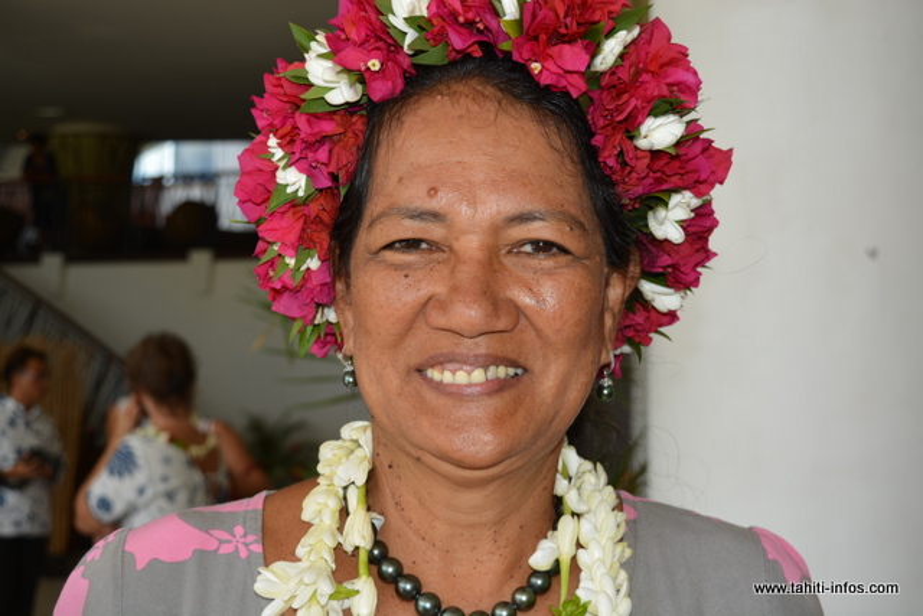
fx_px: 1385
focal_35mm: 54
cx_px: 462
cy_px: 308
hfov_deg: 36.9
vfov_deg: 25.1
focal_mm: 36
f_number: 5.6
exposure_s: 1/160
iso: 100
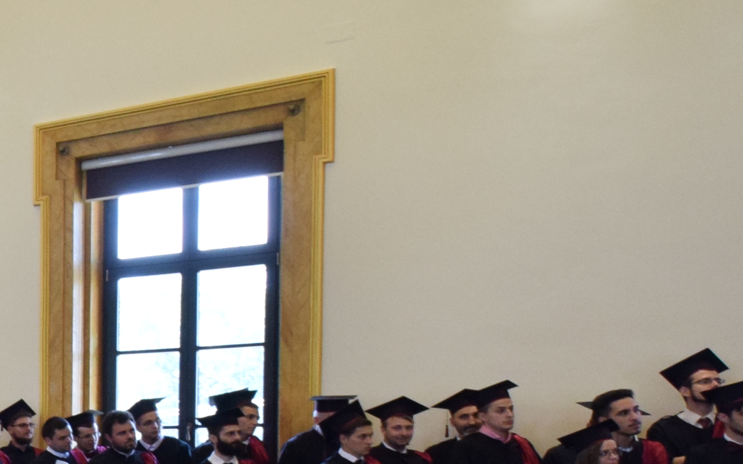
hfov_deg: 23.6
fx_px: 1195
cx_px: -492
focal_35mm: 59
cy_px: 530
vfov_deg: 20.8
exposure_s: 1/60
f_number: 5.6
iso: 1000
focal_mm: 10
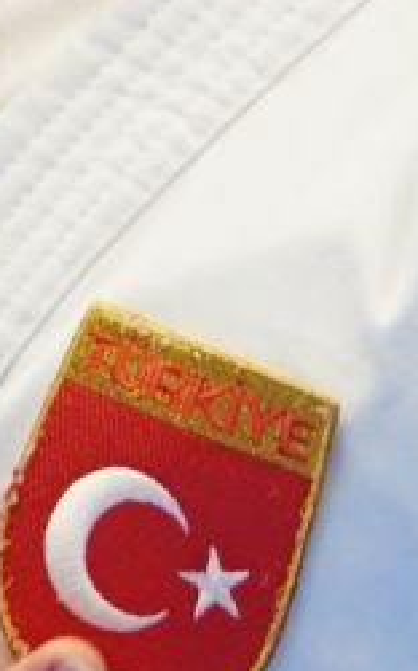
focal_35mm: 2200
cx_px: 879
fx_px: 40146
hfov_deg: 0.6
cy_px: -397
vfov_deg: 1.0
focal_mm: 200
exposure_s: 1/320
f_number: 2.8
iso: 1000
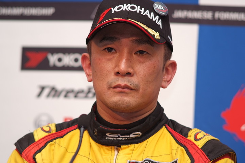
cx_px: 122
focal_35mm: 270
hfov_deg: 7.6
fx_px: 1837
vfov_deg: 5.1
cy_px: 82
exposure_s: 1/250
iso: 250
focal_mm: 180
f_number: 2.8
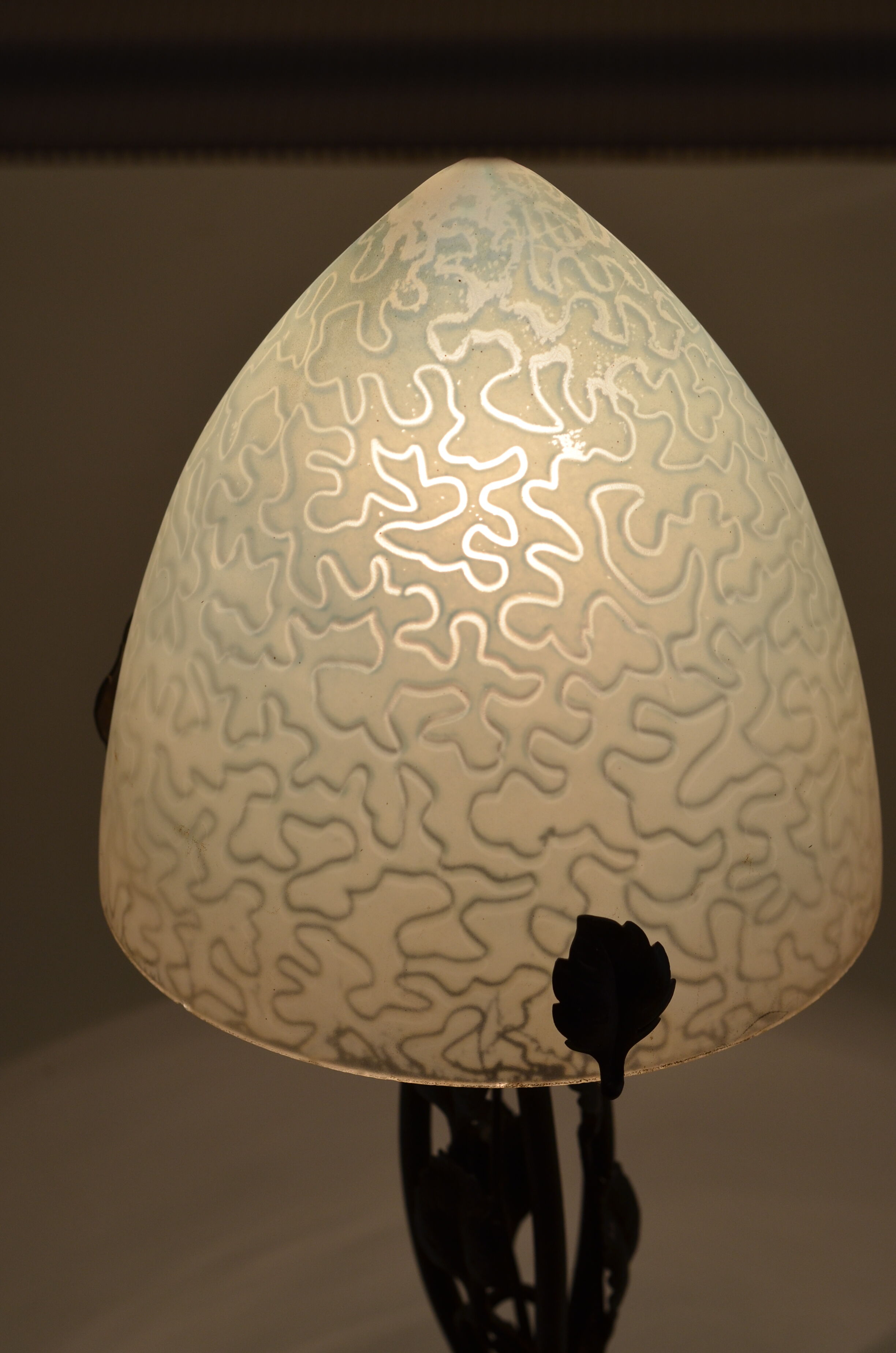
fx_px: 2812
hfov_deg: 18.1
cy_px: 676
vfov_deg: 27.0
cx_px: 448
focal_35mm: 75
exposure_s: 1/125
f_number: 5.6
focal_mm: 50
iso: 320
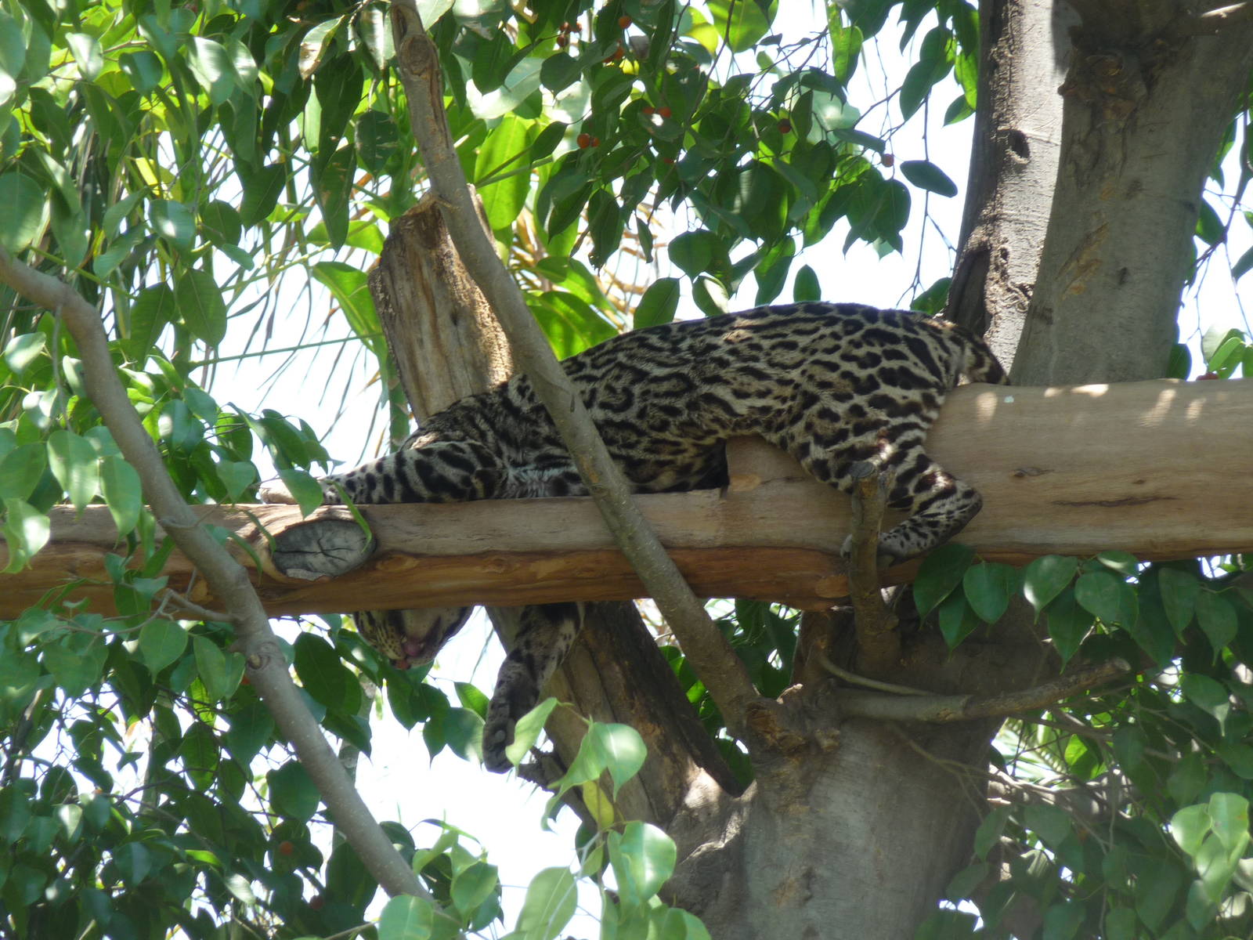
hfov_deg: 8.7
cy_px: 470
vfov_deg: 6.5
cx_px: 626
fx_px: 8253
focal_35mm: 228
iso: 100
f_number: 4.9
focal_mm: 39.2
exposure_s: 1/100
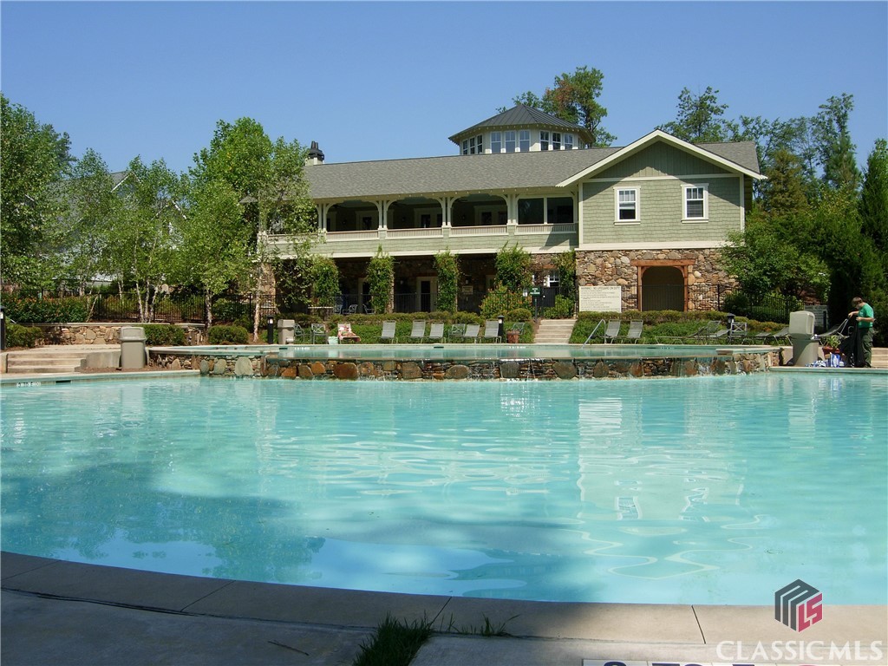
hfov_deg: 51.4
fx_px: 924
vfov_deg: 39.7
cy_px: 333
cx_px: 444
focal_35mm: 36
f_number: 5.4
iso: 50
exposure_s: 1/406
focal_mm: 7.5
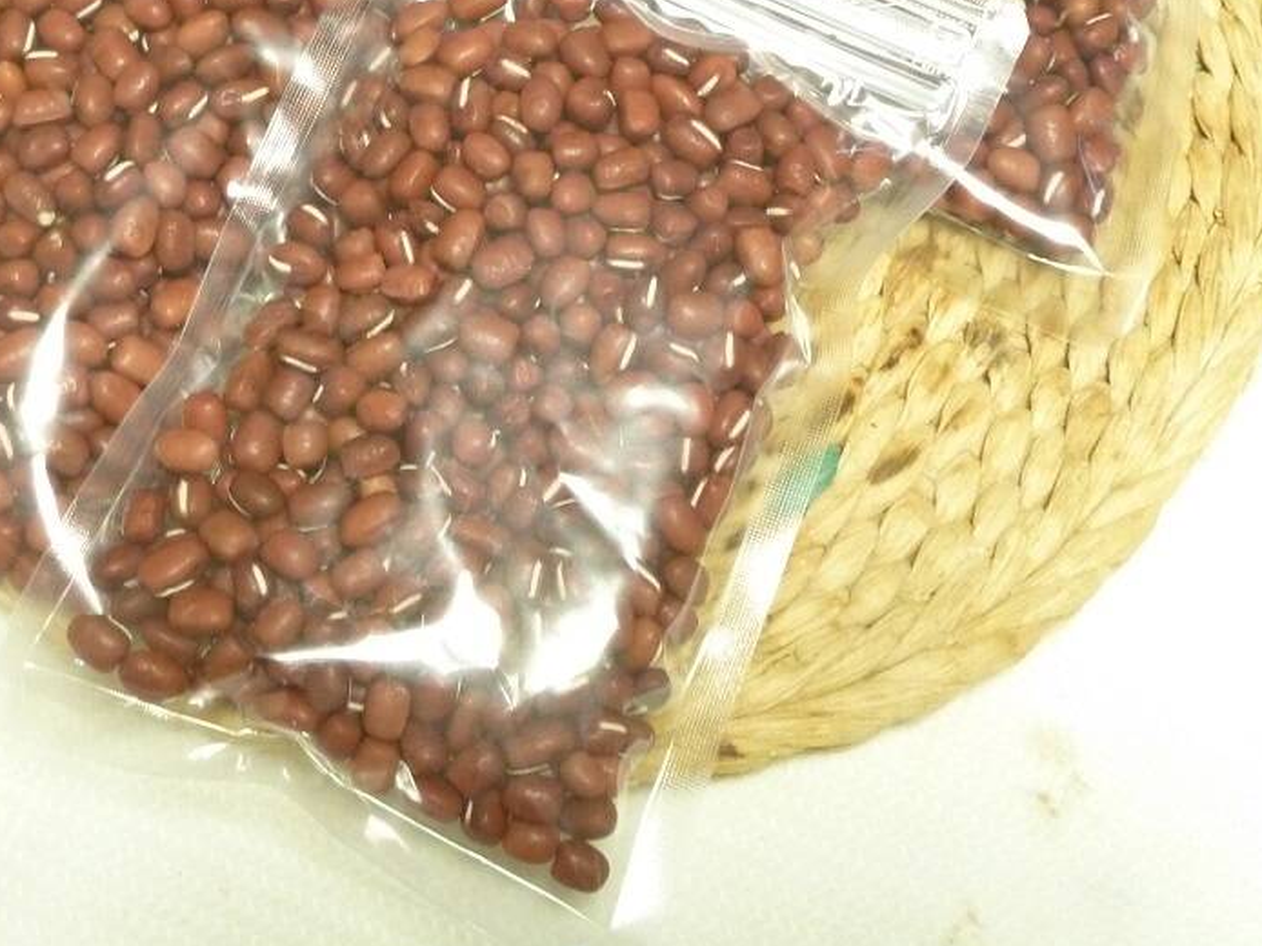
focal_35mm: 64
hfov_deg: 30.2
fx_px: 2332
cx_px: 487
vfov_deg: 22.6
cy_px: 182
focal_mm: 6.1
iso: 400
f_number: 3.6
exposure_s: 1/13
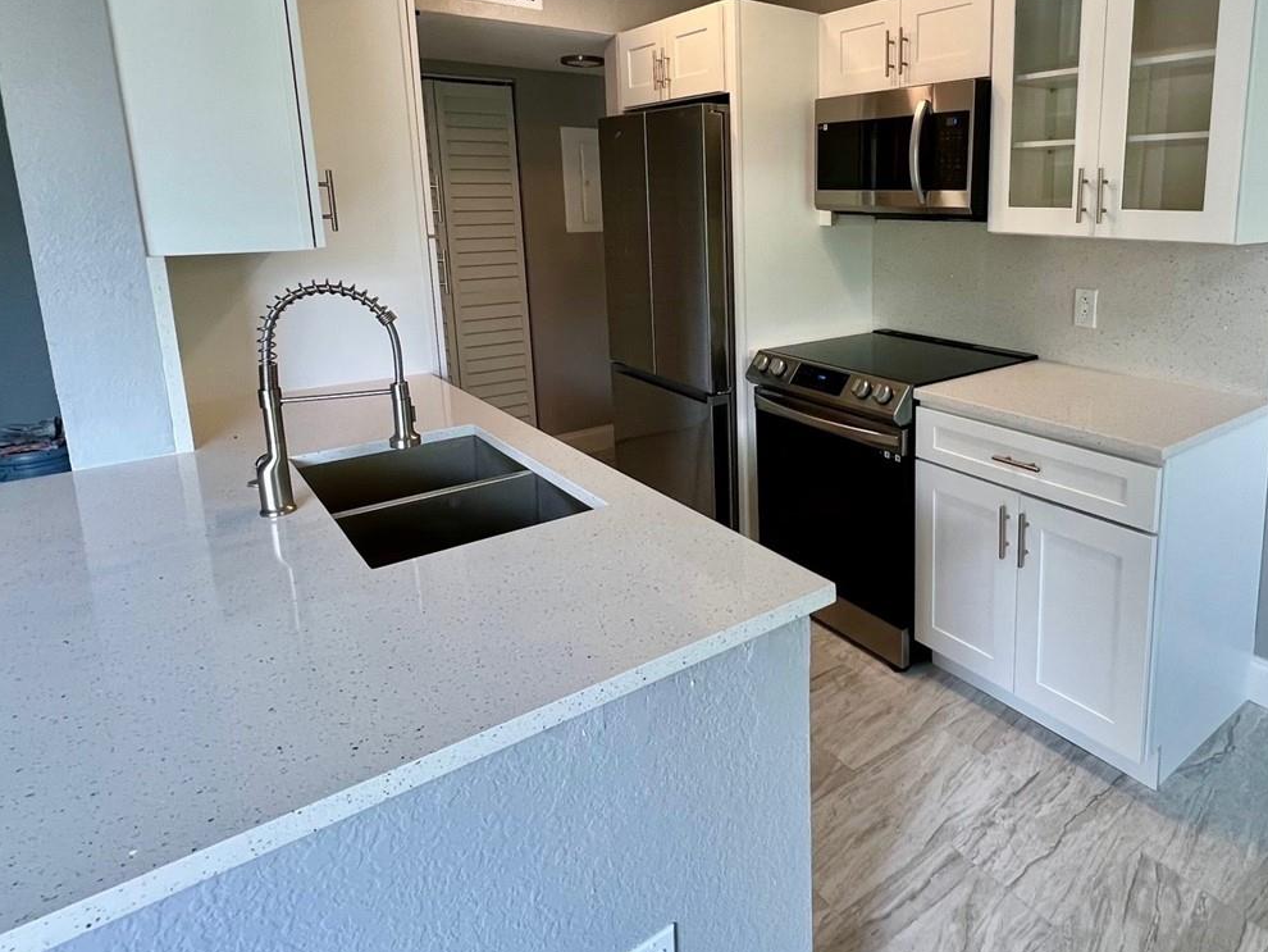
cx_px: 850
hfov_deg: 76.4
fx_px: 769
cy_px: 345
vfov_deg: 62.4
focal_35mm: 21
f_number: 1.8
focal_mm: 1.57
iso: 125
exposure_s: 1/120
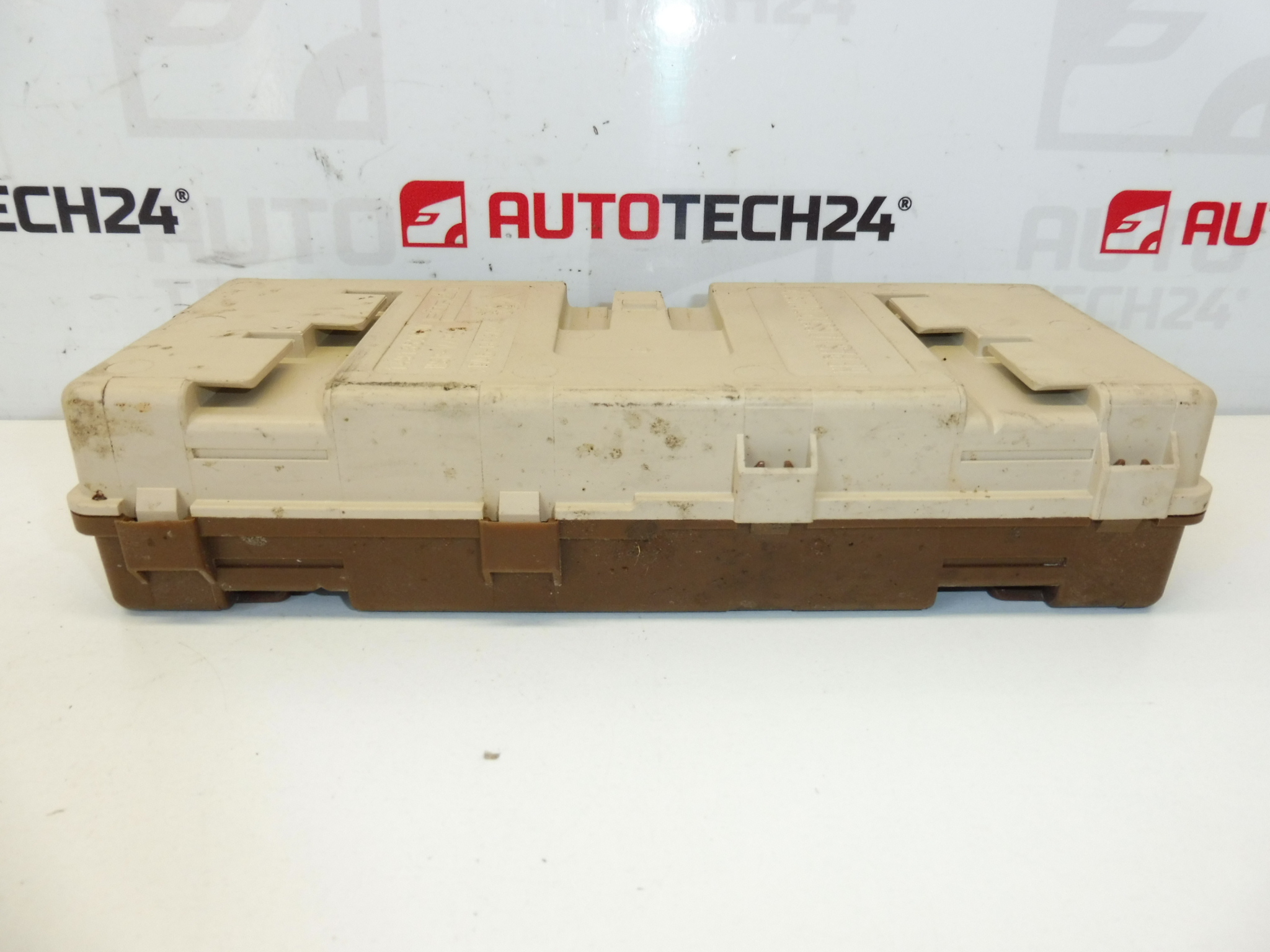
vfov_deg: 54.9
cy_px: 476
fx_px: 917
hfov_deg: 69.4
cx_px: 635
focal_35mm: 25
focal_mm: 4.4
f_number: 4
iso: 200
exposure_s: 1/100
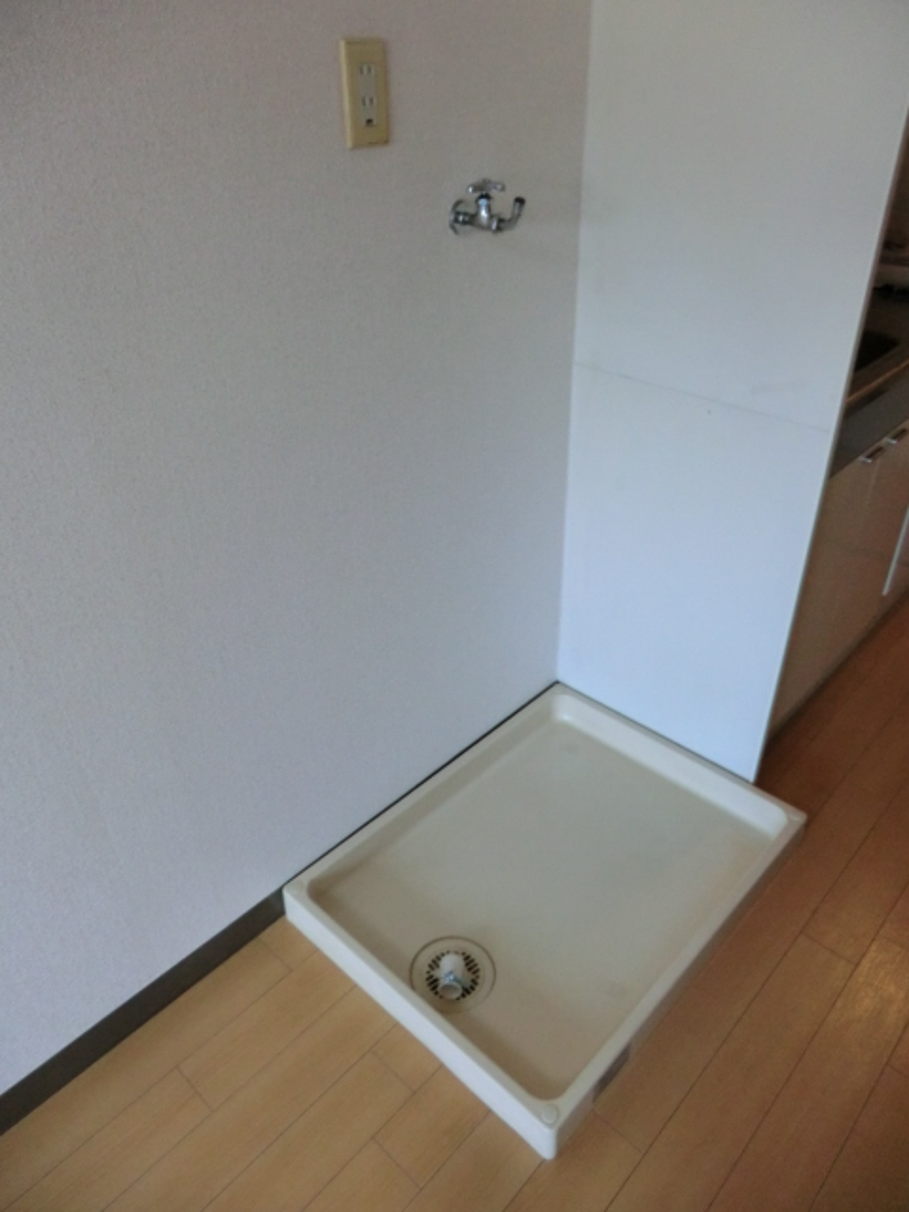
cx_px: 454
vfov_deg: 71.6
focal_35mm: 24
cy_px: 606
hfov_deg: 56.8
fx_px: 840
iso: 250
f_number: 3.2
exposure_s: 1/60
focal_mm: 4.3
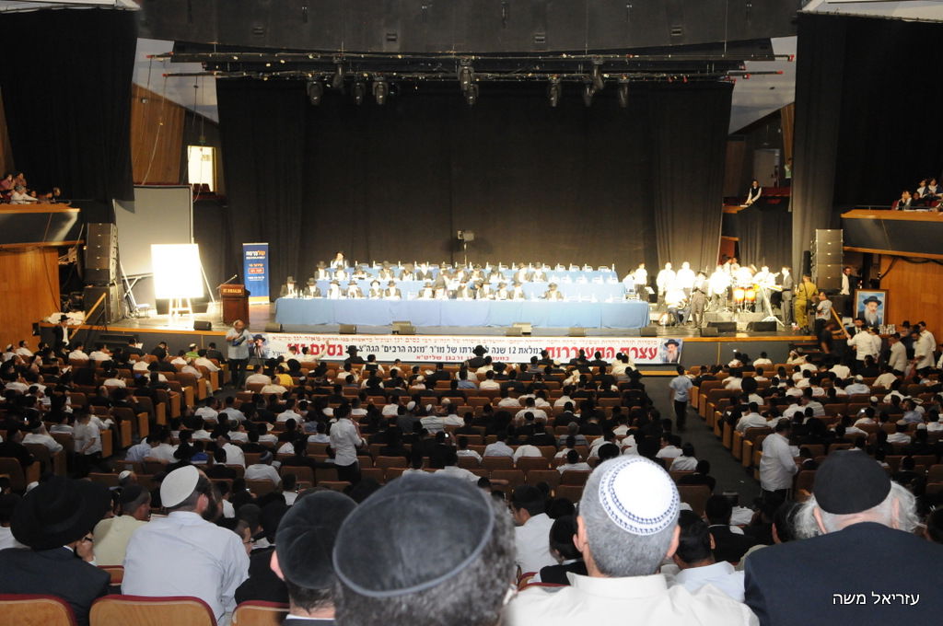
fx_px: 1020
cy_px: 313
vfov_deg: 34.1
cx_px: 472
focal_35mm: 39
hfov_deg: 49.6
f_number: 5.6
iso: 2000
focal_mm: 26
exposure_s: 1/6
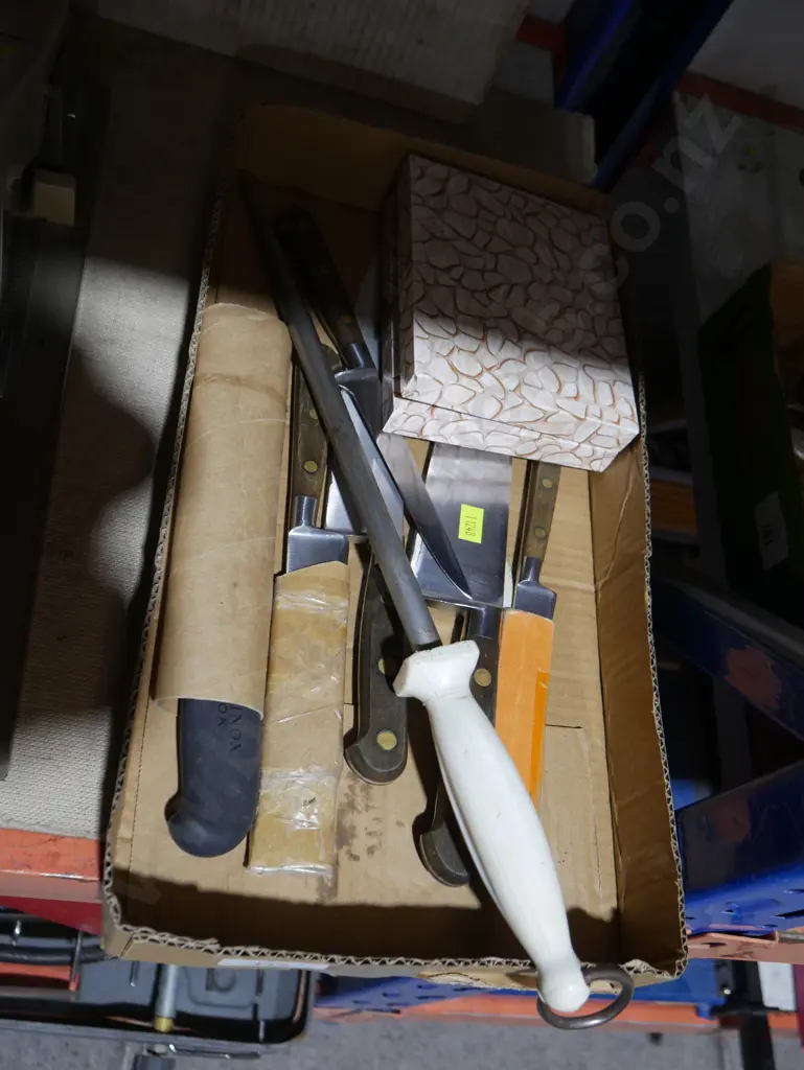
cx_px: 402
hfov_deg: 41.8
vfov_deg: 53.9
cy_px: 535
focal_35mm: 34
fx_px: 1052
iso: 400
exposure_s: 1/60
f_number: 4
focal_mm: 17
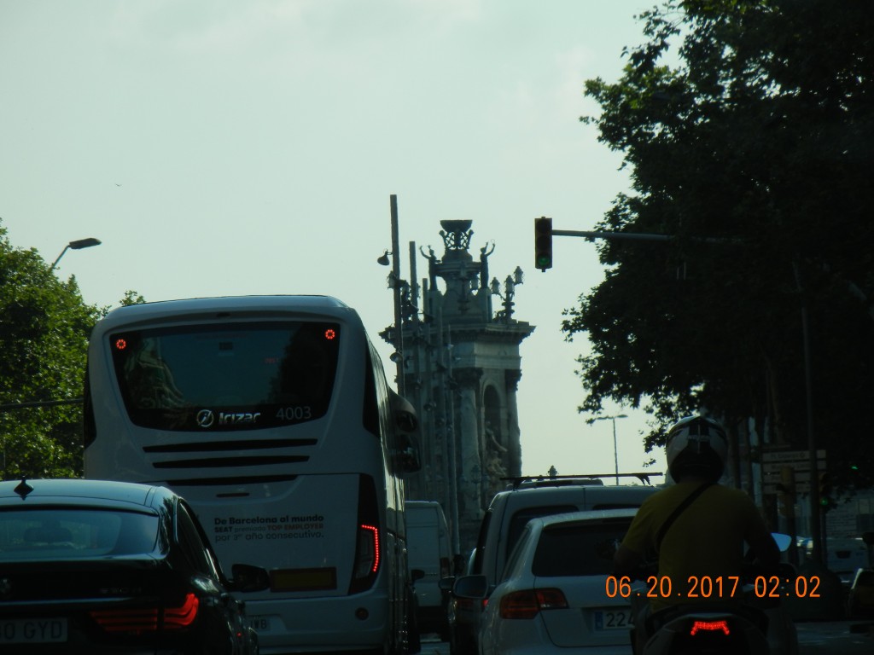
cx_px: 437
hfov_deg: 7.6
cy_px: 328
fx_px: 6615
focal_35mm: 262
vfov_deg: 5.7
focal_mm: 47.2
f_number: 5.1
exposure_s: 1/916
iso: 160
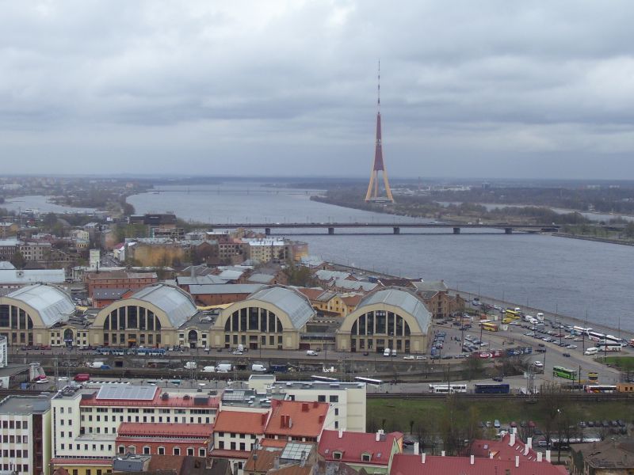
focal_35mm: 66
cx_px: 317
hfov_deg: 29.4
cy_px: 238
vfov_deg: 22.3
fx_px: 1209
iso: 80
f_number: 3.6
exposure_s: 1/500
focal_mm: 10.8
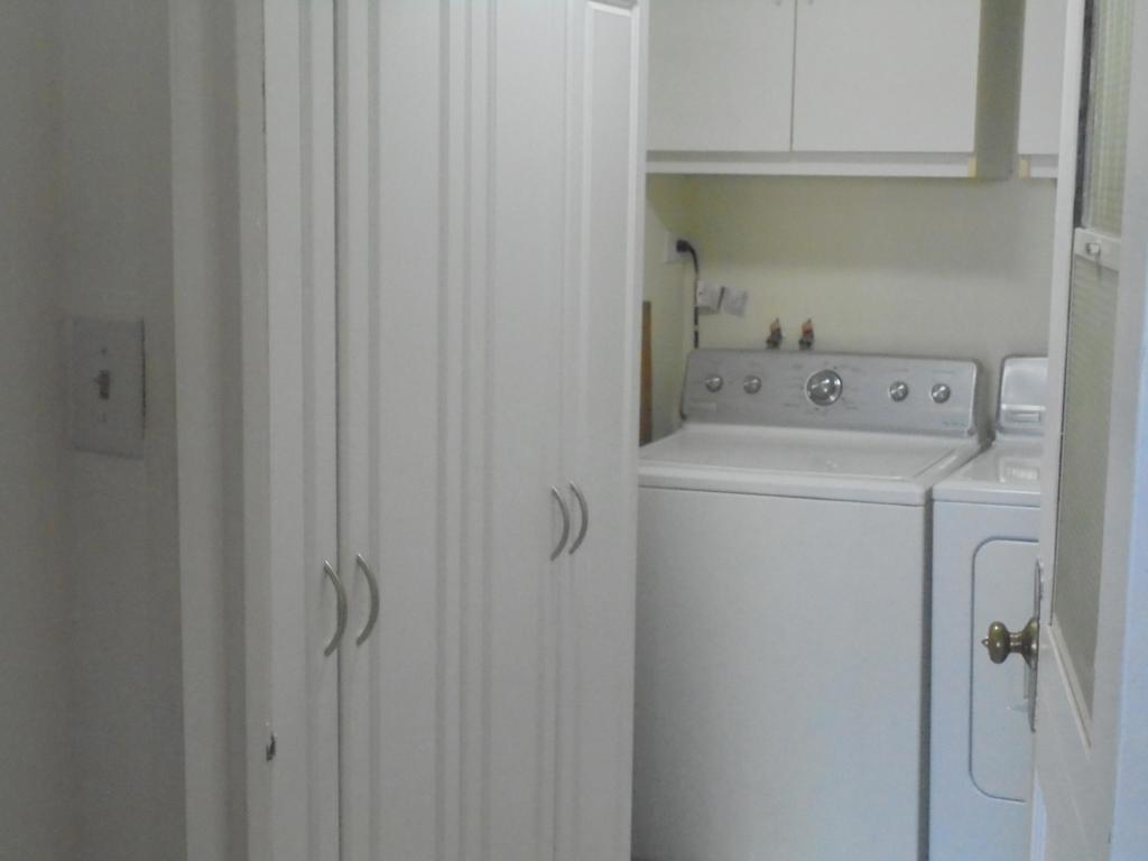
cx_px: 574
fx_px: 1625
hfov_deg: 38.9
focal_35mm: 49
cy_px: 430
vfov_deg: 29.7
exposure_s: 1/60
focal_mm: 8.9
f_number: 4.8
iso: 800
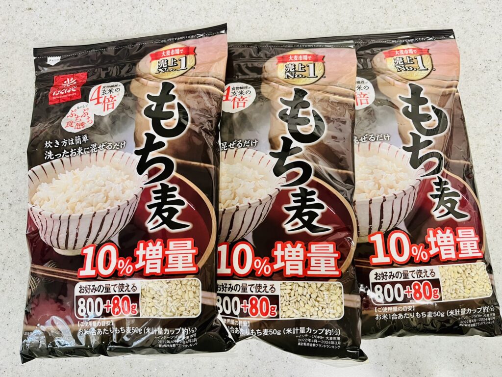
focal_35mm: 26
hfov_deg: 67.3
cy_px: 188
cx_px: 251
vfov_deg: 53.1
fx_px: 377
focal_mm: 5.1
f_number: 1.6
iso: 125
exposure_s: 1/60
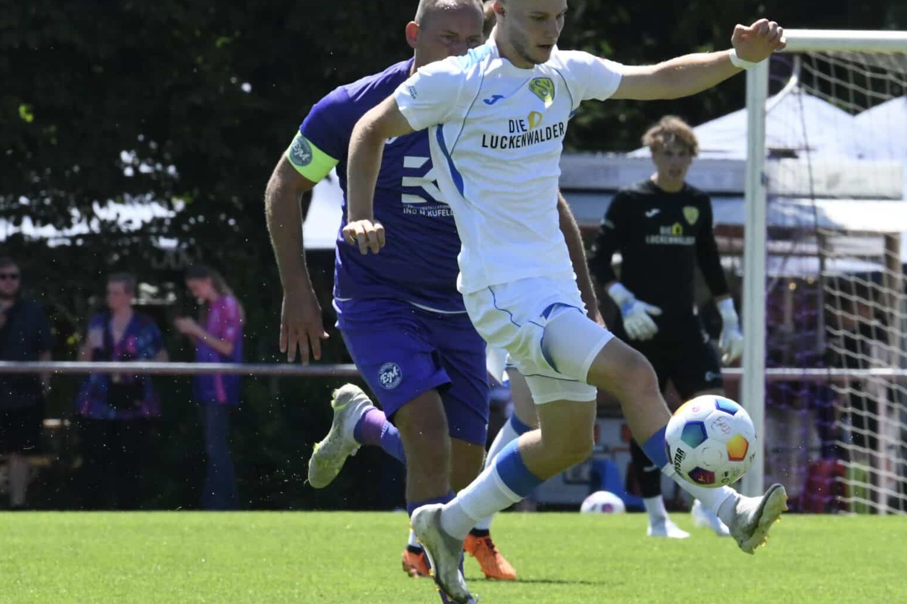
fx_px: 13425
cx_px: 588
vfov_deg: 2.6
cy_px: 272
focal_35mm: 533
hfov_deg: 3.9
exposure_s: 1/1600
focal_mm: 400
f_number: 16
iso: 5000
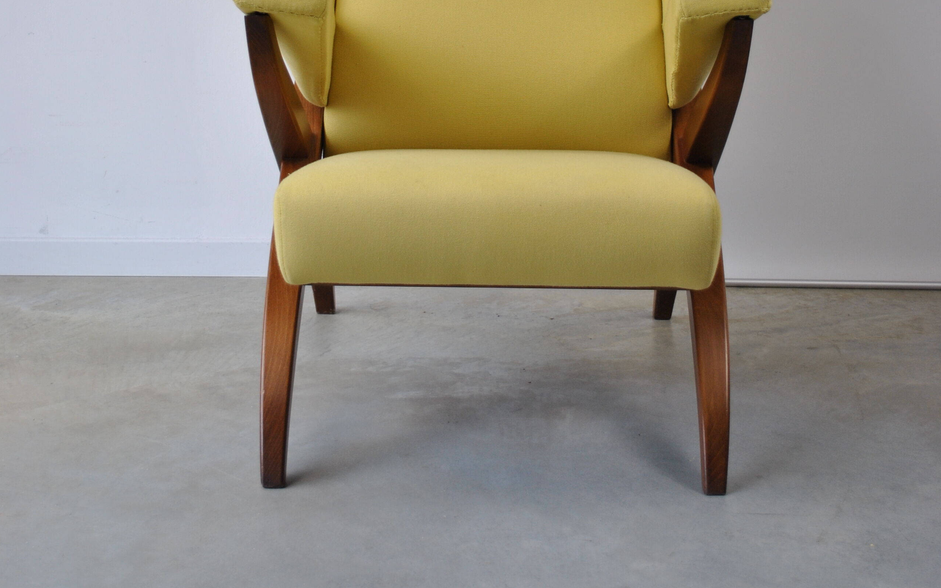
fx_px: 1539
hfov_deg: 34.0
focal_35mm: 60
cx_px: 473
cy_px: 47
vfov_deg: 21.1
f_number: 4.2
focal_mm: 26
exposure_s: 1/40
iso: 200
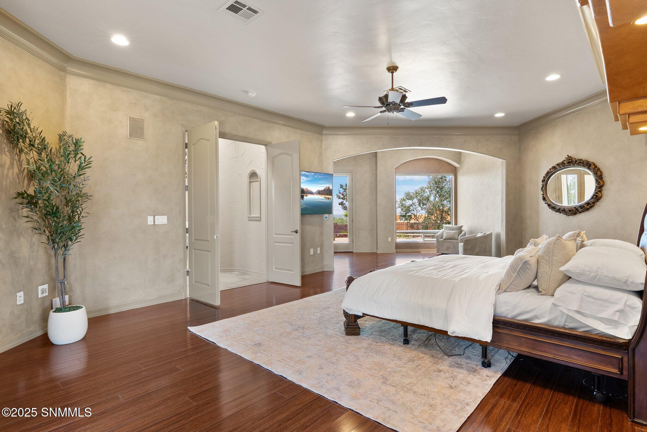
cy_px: 216
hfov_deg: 86.9
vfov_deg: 64.6
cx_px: 324
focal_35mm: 19
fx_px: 342
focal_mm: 19
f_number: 9
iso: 320
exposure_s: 1/3
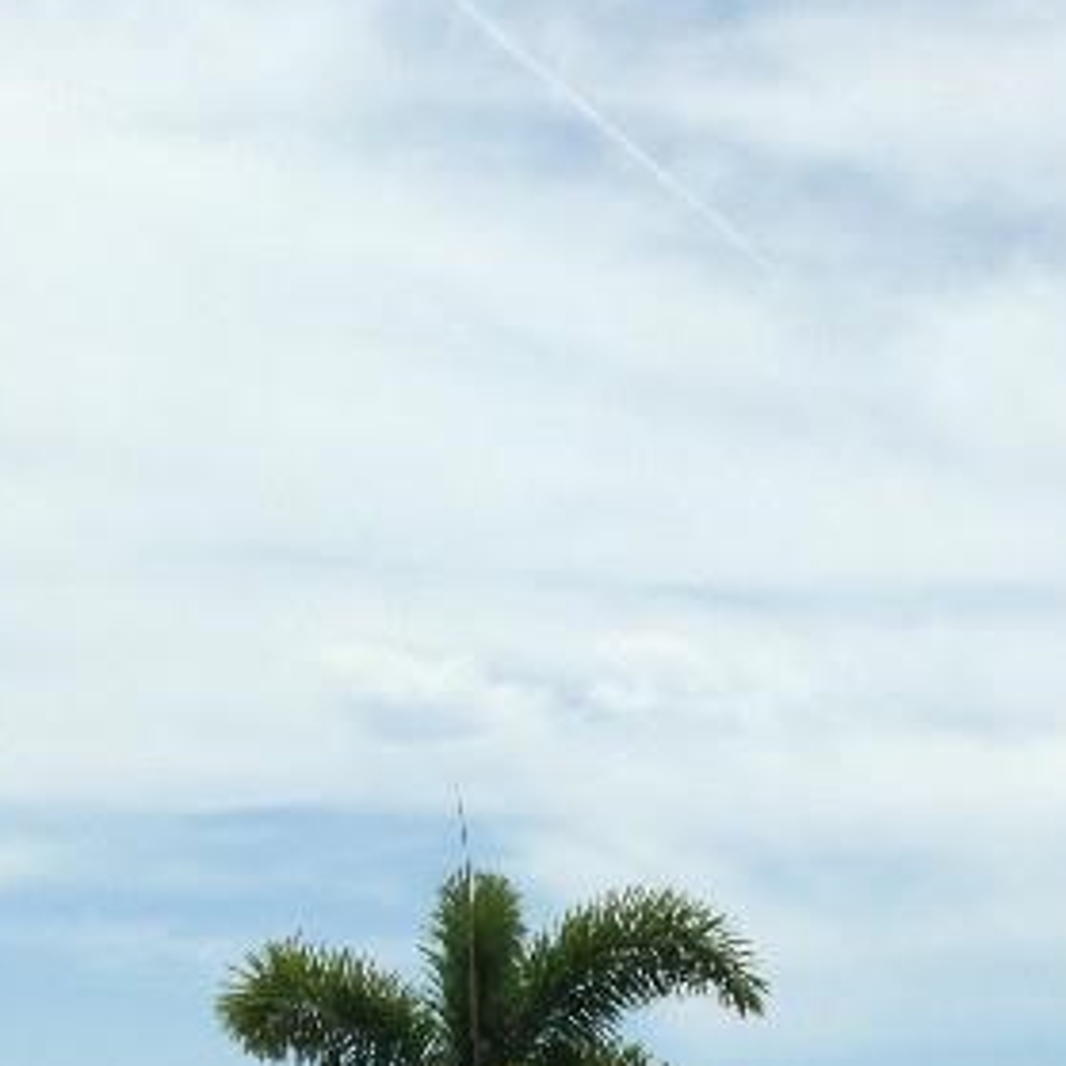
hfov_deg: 14.4
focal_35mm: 107
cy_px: 1364
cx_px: 1910
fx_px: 3728
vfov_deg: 15.5
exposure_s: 1/3390
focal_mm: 4.12
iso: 50
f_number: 2.4
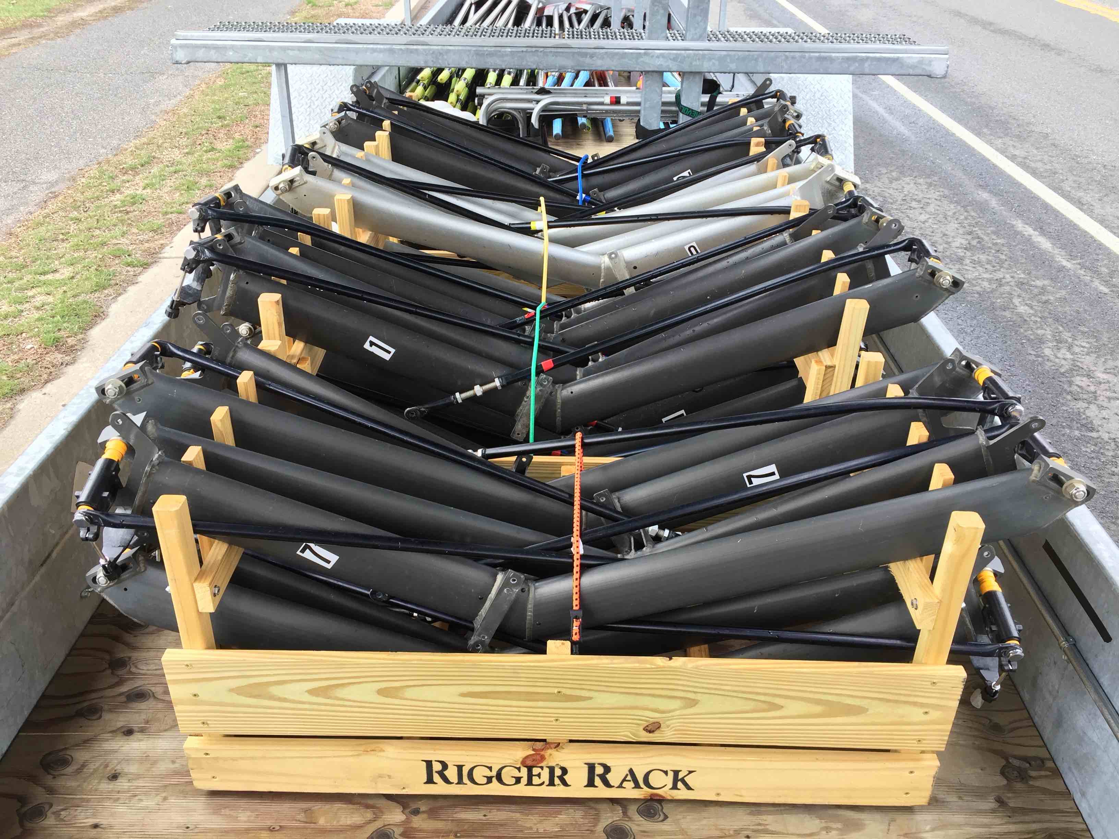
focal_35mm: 29
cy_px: 420
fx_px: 937
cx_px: 560
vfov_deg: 48.2
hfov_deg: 61.7
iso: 32
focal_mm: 4.15
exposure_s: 1/120
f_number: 2.2
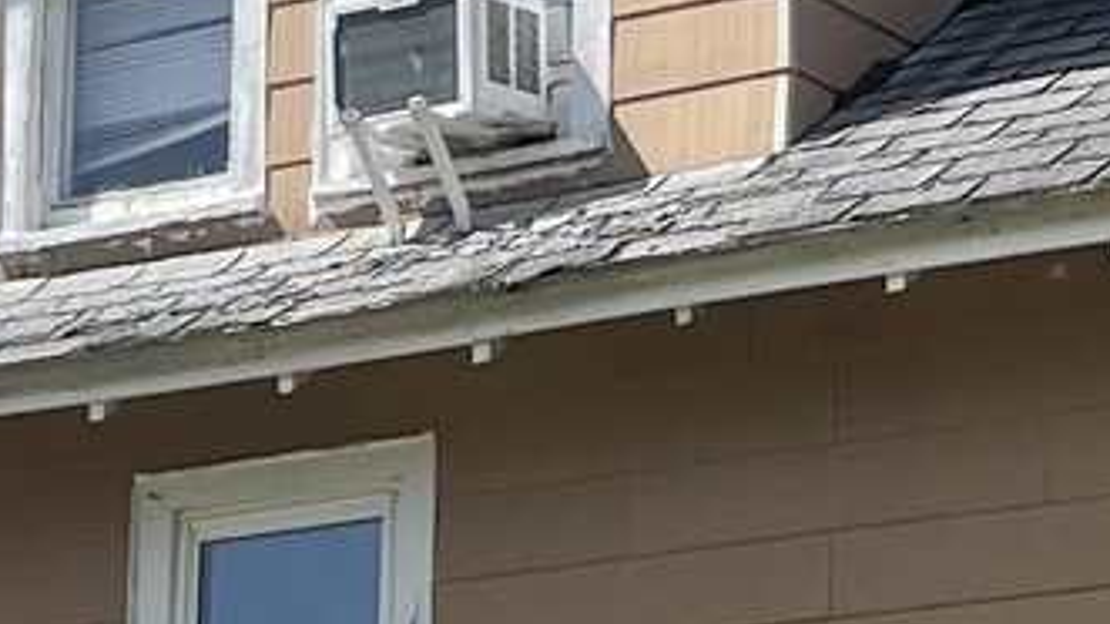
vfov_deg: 6.1
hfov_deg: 10.9
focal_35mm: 197
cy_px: 1033
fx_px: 5797
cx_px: 989
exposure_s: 1/2257
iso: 32
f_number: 1.6
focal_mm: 4.2
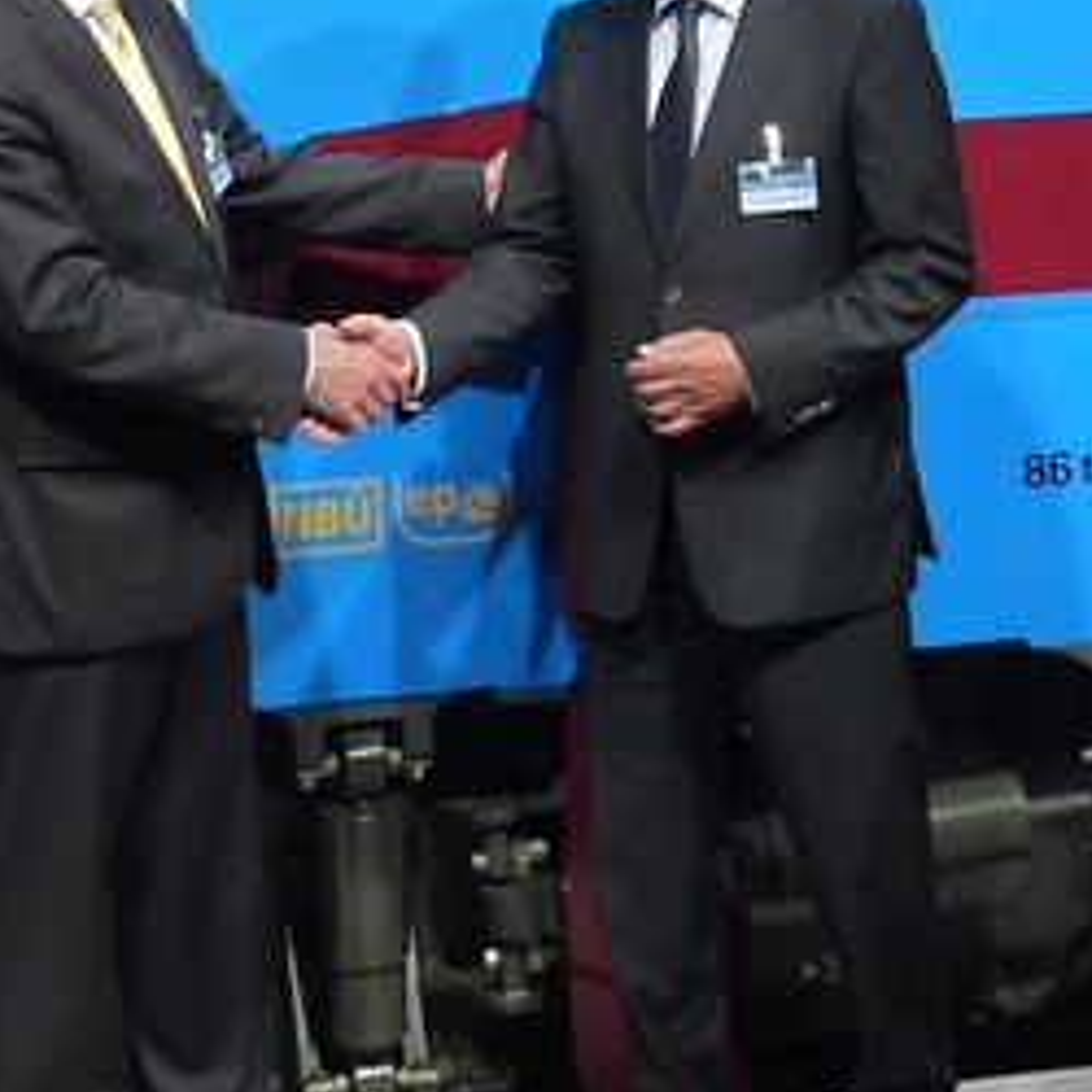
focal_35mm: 95
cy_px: 122
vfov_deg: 18.0
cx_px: 751
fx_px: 3391
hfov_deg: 18.2
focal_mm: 4.1
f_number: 3.3
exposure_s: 1/100
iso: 125
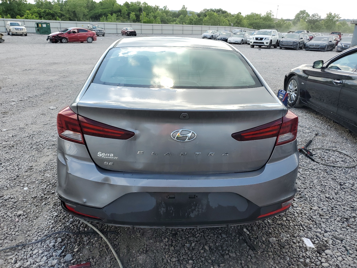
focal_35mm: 26
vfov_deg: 53.1
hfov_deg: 67.3
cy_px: 134
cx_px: 178
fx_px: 268
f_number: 1.5
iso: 50
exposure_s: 1/1250
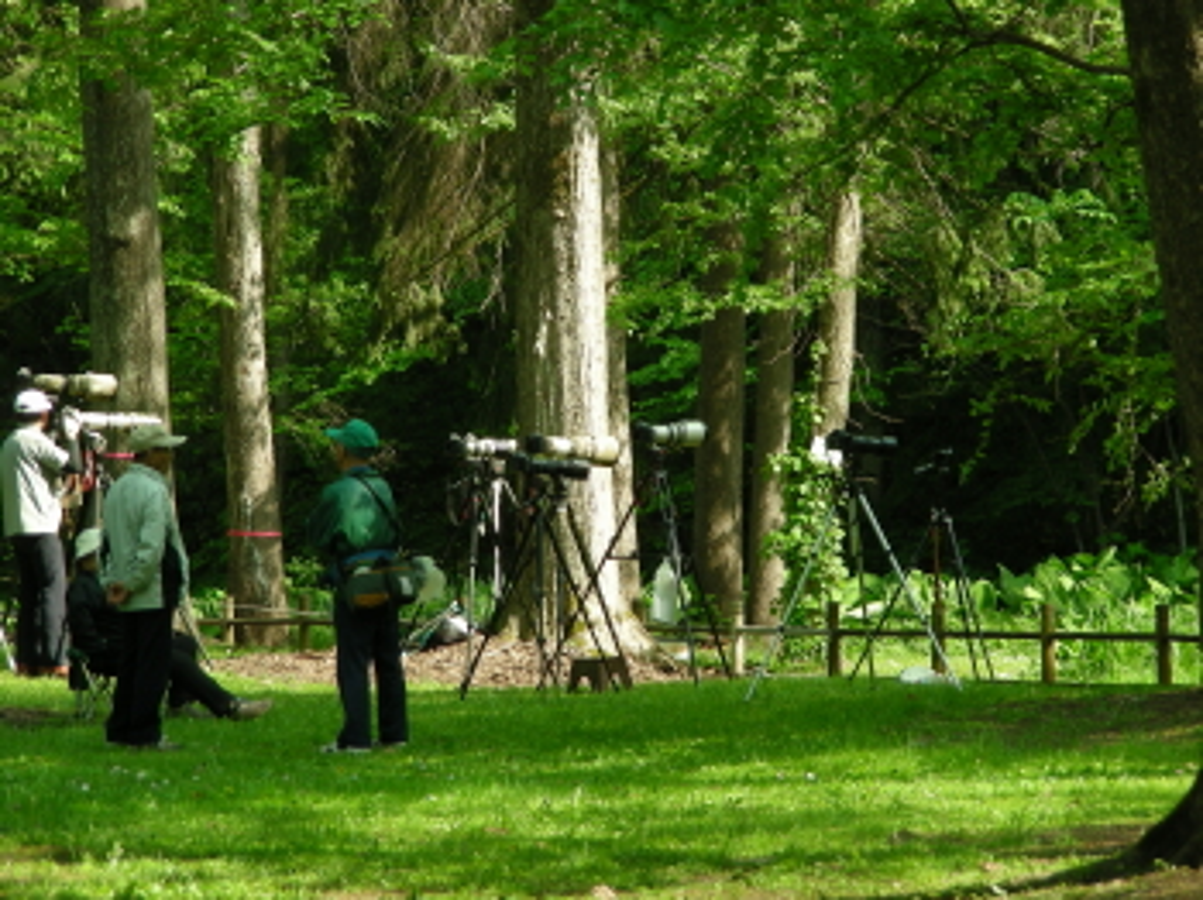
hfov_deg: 10.1
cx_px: 602
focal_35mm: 196
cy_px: 450
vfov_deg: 7.6
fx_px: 6807
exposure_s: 1/125
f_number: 3.5
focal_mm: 32.7
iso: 79
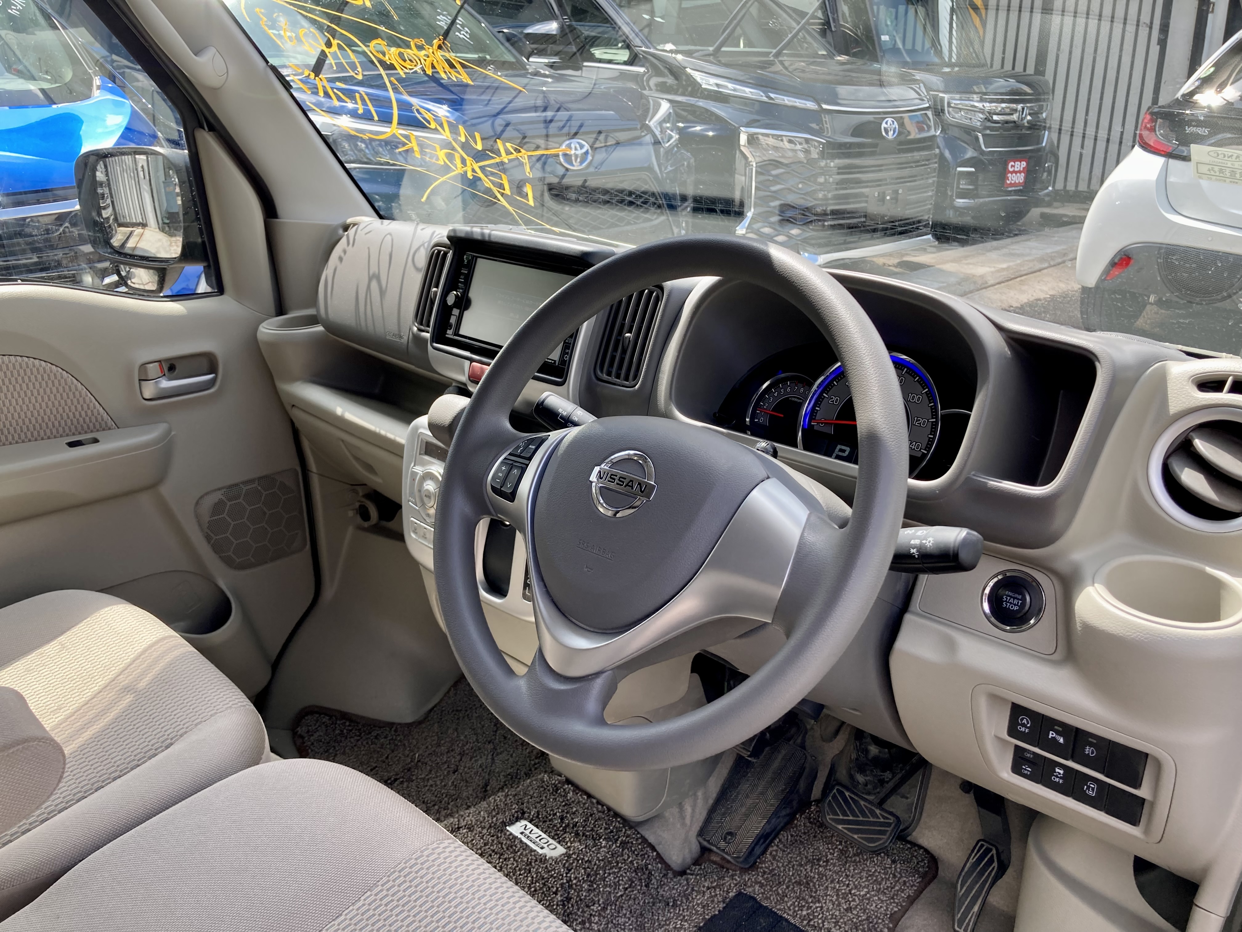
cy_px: 466
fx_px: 1005
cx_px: 621
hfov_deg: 63.4
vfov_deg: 49.7
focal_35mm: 28
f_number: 1.8
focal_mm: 3.99
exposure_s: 1/223
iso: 20
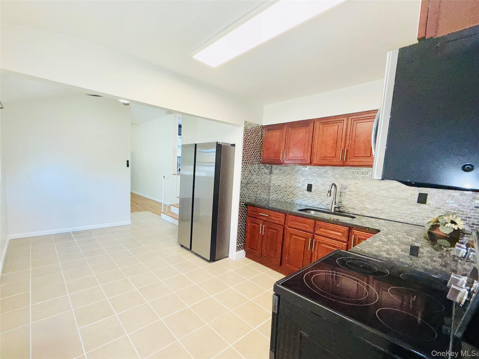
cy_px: 180
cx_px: 240
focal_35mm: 14
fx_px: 194
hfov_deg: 102.1
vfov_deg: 85.7
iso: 125
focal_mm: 2.22
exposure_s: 1/120
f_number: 2.2
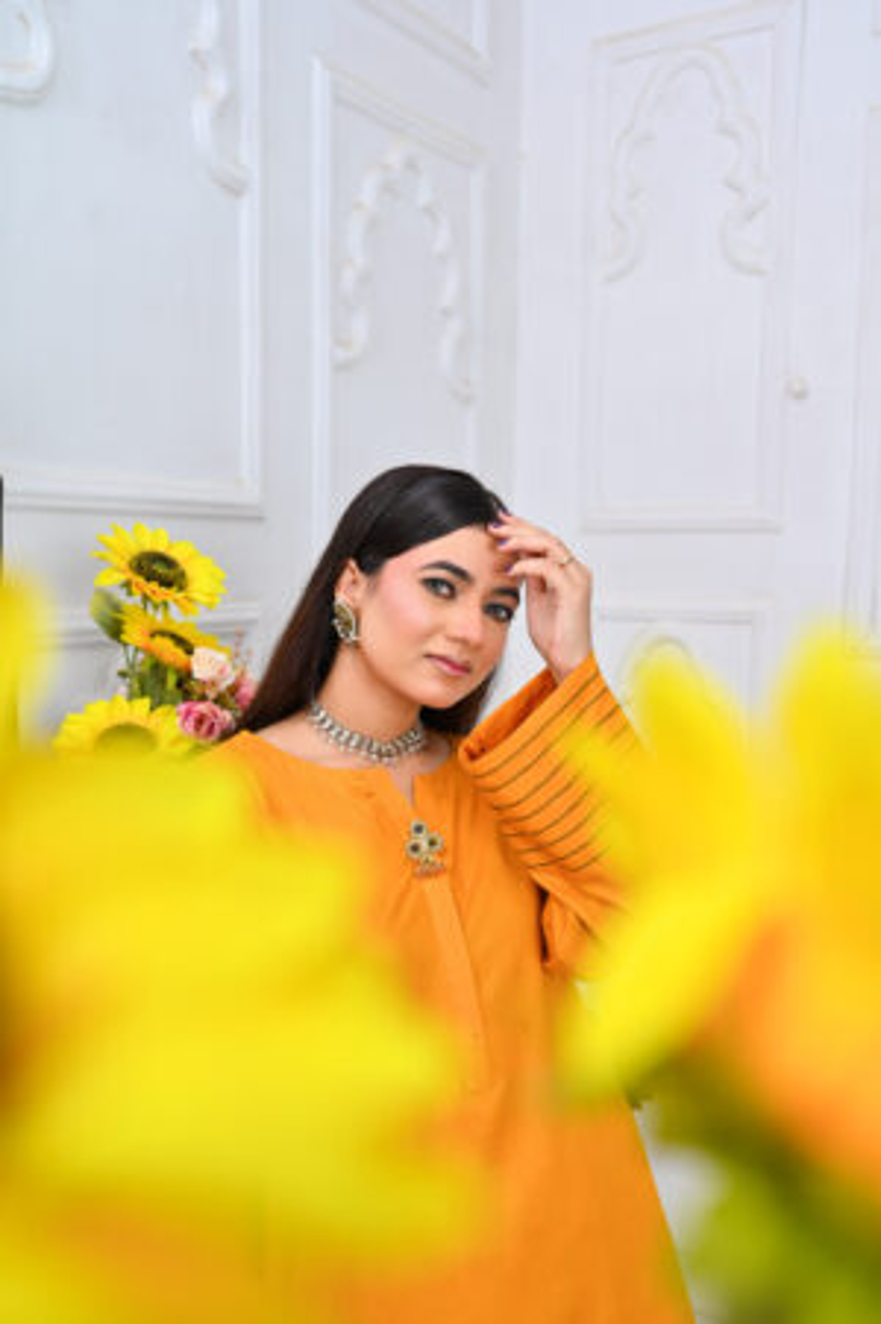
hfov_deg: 37.8
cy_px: 662
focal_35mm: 35
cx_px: 440
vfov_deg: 54.5
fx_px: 1287
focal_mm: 35
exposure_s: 1/160
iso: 320
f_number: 4
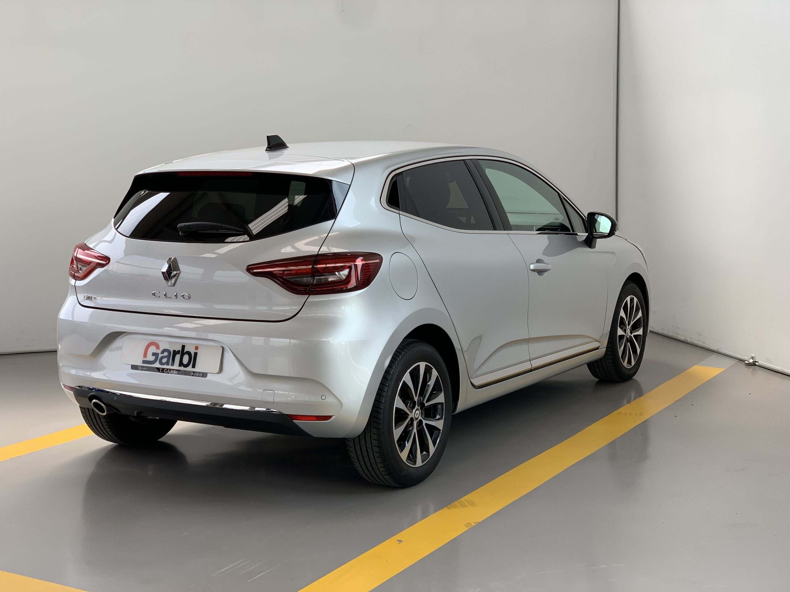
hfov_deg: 36.8
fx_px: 1187
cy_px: 296
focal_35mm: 52
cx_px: 395
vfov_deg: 28.0
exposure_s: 1/75
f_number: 2.4
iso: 16
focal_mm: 6
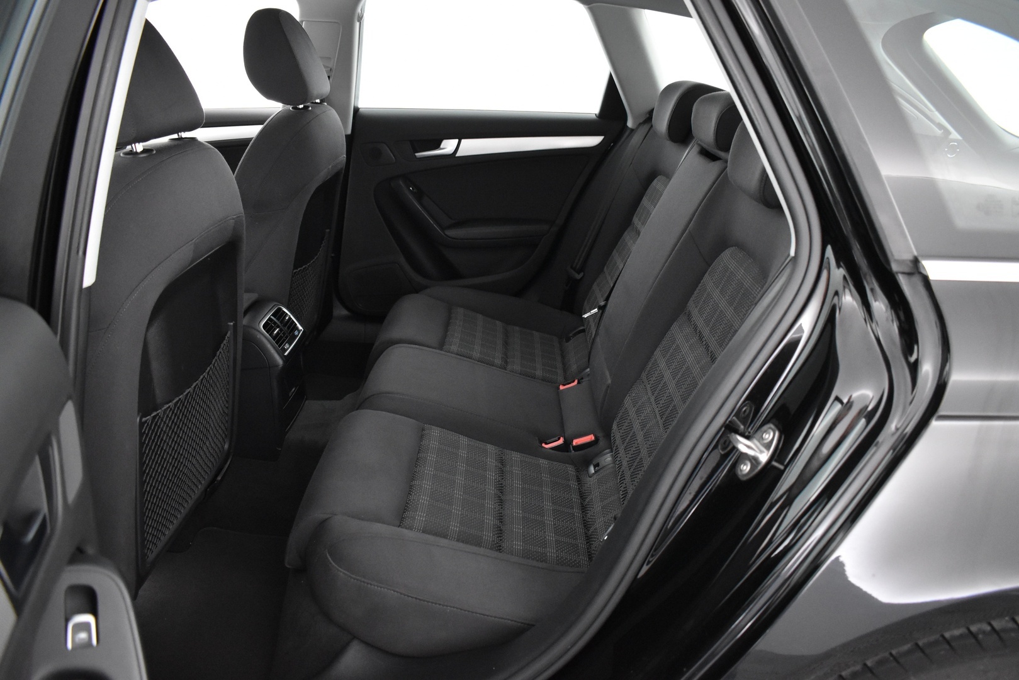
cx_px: 510
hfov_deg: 67.4
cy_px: 340
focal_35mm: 27
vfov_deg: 47.9
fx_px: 764
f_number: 3.5
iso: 3200
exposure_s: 1/30
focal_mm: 18
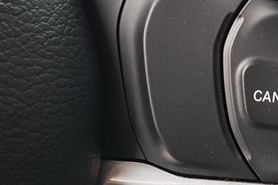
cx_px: 206
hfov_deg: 23.4
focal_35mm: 86
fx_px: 664
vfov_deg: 15.9
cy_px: 86
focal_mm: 4.2
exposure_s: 1/50
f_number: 1.7
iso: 50
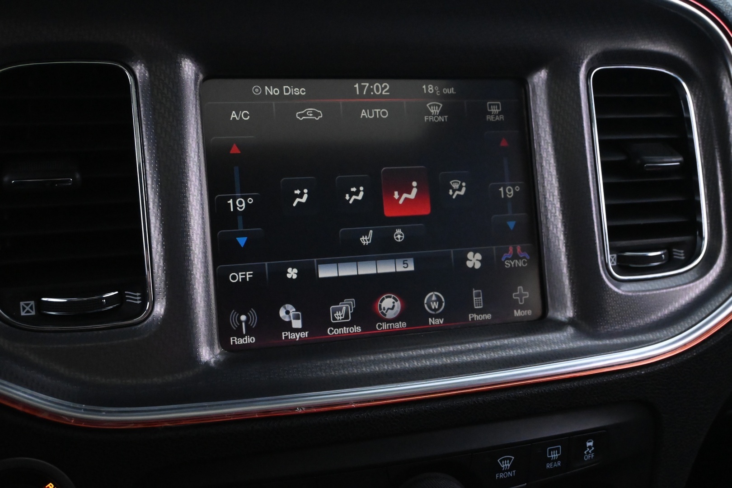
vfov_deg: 34.2
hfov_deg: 49.6
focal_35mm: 39
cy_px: 244
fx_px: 793
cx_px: 366
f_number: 5.6
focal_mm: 26
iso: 6400
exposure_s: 1/40
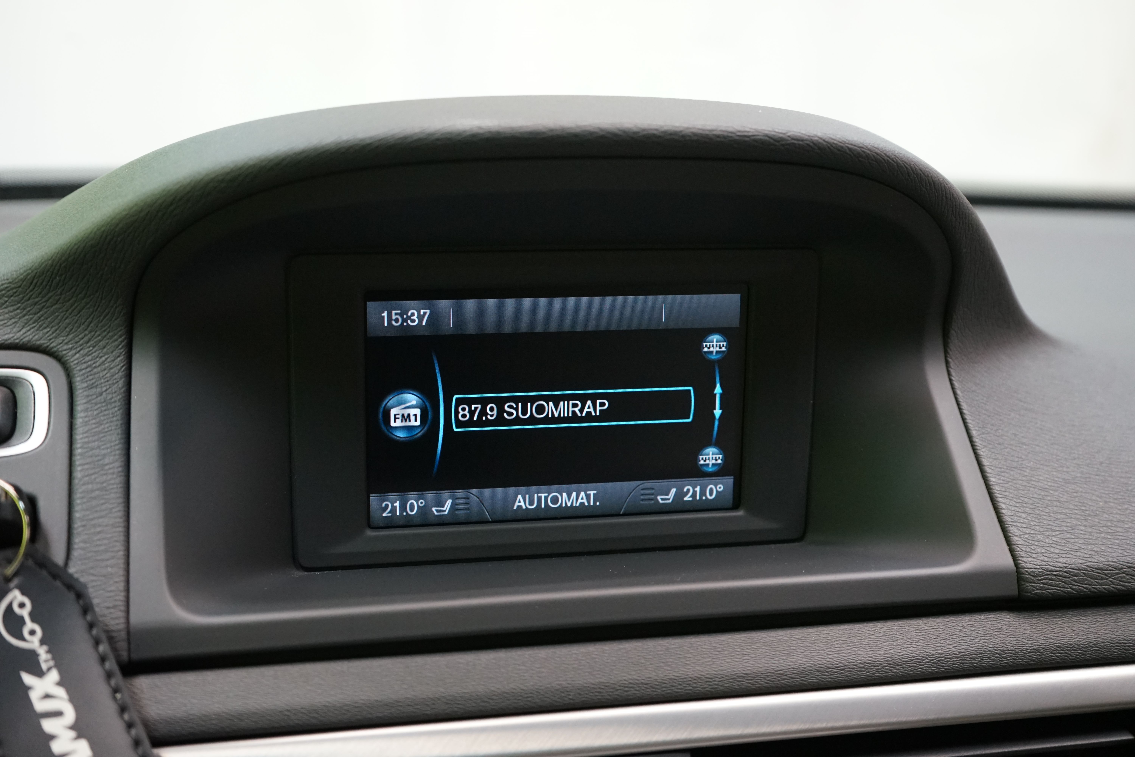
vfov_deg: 31.9
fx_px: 1324
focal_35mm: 42
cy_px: 378
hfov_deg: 46.4
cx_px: 568
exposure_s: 1/50
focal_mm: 42
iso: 2500
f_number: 5.6
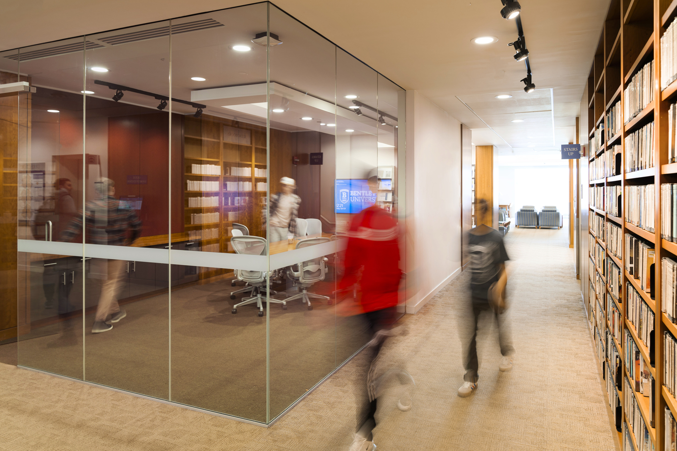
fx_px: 451
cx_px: 338
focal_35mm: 24
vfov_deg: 53.1
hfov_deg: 73.7
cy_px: 226
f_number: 4.5
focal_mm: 24
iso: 160
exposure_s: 1/3
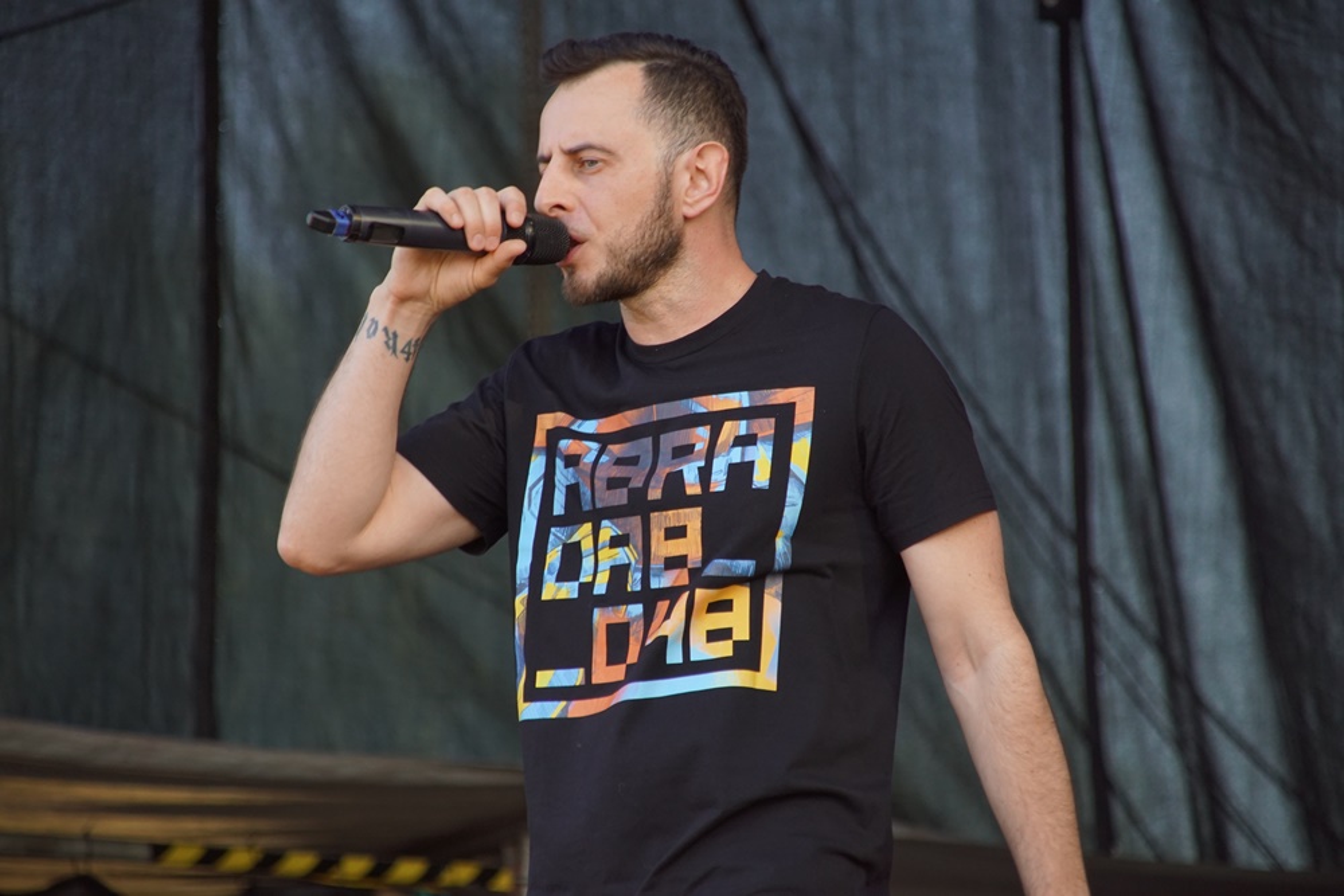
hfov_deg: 8.6
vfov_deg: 5.7
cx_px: 672
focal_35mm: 240
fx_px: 8961
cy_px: 448
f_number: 6.3
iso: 500
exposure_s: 1/250
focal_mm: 160
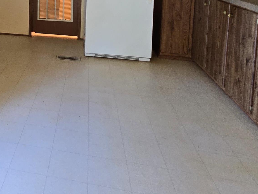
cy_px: -27
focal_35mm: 35
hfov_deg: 46.7
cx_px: 19
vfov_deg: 34.3
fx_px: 261
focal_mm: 2.2
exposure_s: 1/60
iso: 320
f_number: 2.2
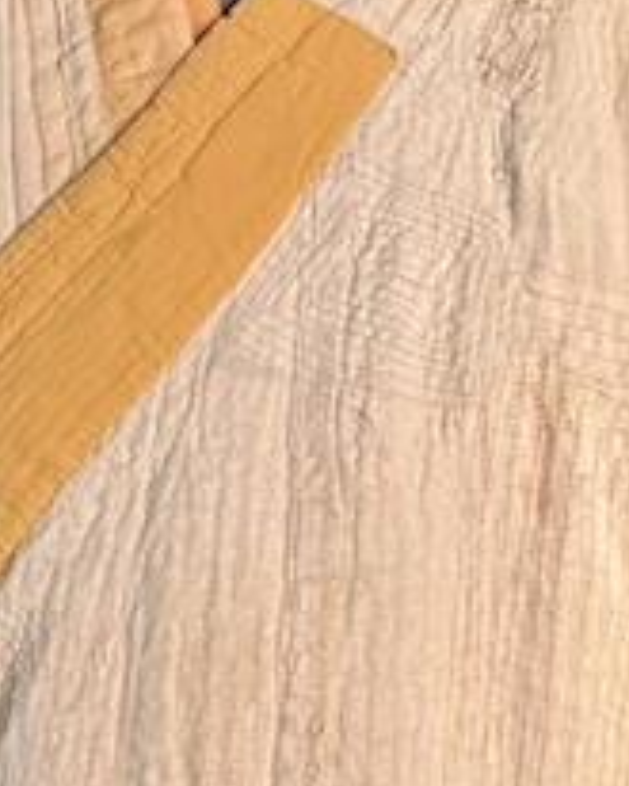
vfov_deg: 16.9
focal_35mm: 106
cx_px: 368
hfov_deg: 14.5
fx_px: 2465
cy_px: -282
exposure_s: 1/121
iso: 100
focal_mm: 6.86
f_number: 1.78
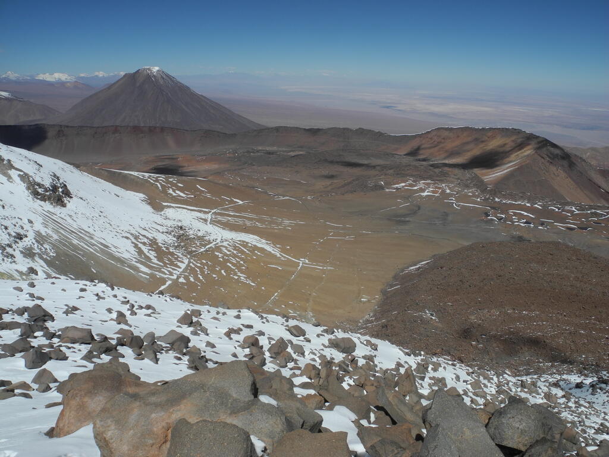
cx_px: 304
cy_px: 228
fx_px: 493
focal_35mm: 28
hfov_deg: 63.4
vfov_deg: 49.7
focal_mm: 6
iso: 100
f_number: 6.3
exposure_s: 1/1000
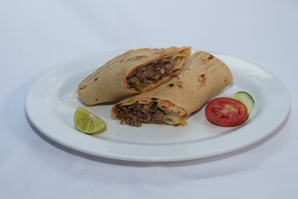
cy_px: 100
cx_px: 149
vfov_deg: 18.2
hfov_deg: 27.0
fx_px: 621
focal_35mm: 75
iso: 400
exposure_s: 1/100
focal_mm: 50
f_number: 10
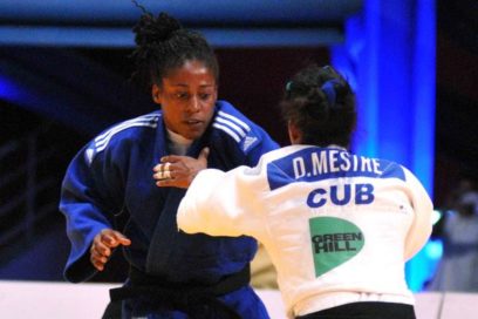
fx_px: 1992
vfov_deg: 9.1
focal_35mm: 150
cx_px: 239
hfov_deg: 13.7
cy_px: 160
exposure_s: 1/800
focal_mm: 100
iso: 2500
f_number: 3.2
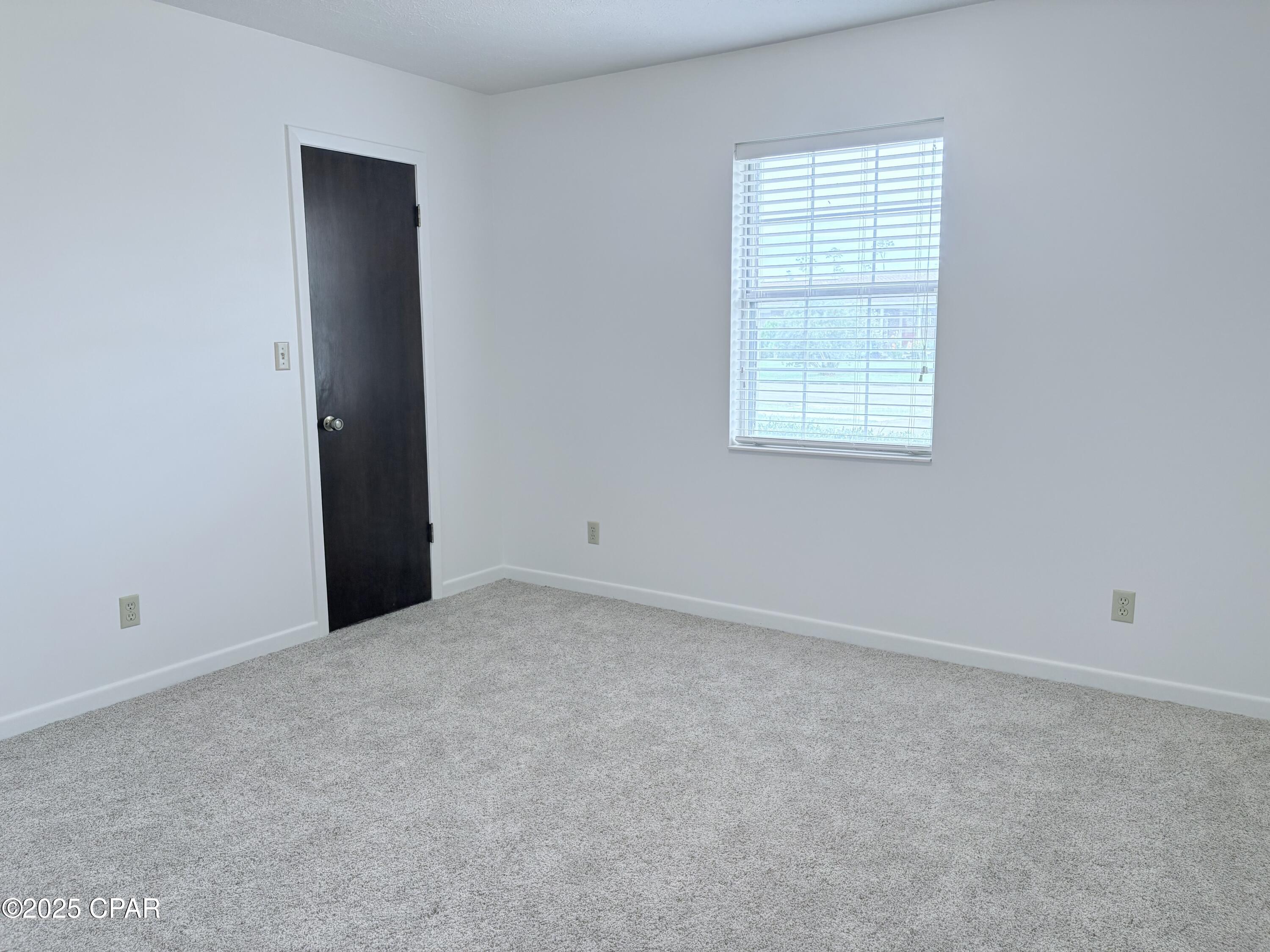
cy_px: 476
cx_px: 635
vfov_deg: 53.1
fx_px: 954
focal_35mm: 26
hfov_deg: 67.3
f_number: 1.6
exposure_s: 1/160
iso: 125
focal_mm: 5.96
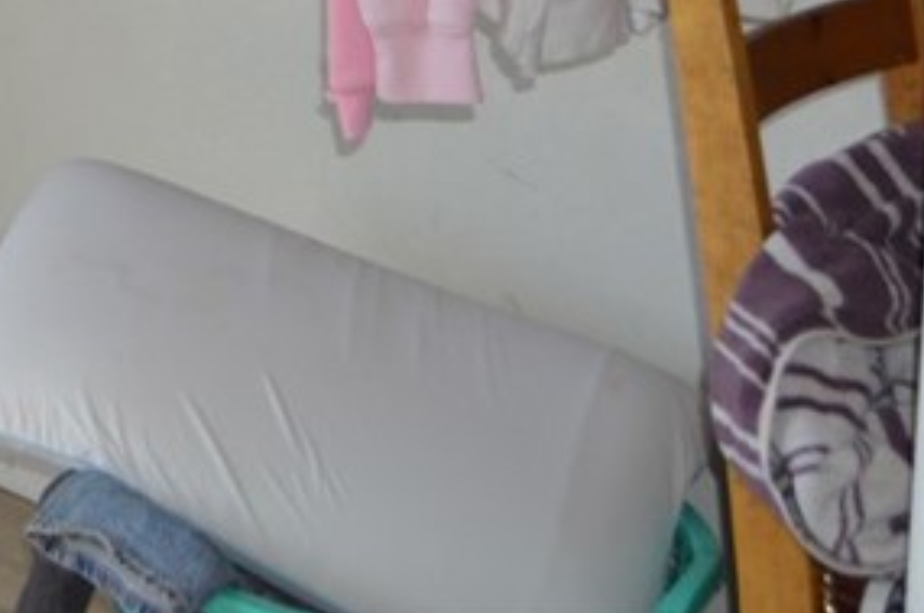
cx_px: -551
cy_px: -480
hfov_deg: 18.2
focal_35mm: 97
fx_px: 2485
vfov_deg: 12.8
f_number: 4
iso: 250
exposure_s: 1/125
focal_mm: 18
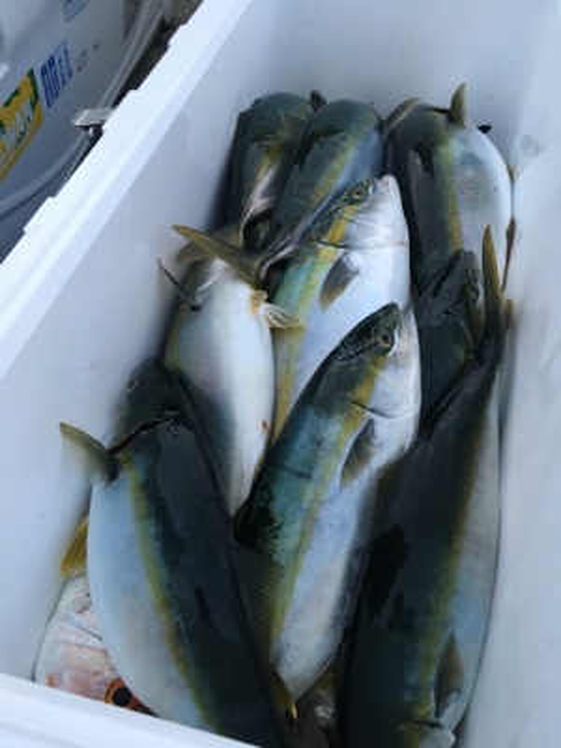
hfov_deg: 48.2
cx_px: 280
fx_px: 627
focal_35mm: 29
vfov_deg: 61.7
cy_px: 374
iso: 100
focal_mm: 4.15
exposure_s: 1/30
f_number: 2.2
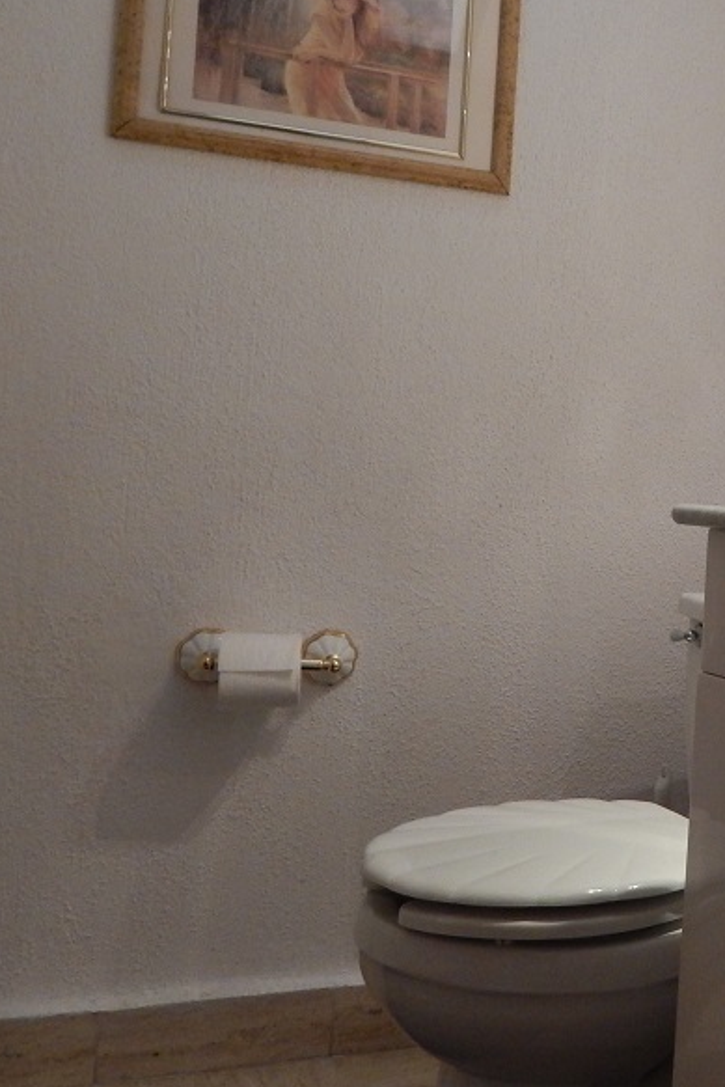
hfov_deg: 29.2
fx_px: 1268
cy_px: 461
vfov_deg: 46.2
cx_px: 770
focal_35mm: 42
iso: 360
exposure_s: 1/30
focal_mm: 4
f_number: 3
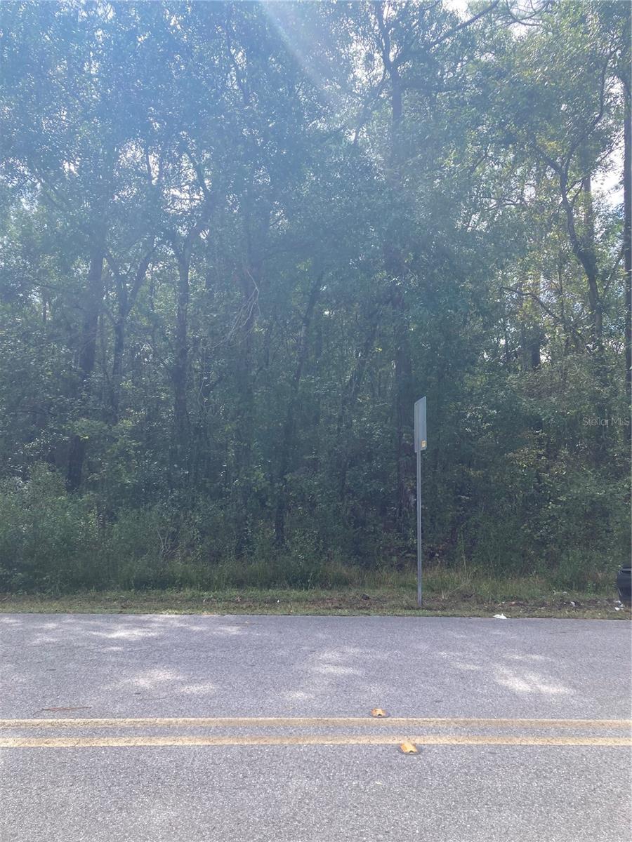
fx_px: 682
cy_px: 421
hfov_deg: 49.7
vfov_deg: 63.4
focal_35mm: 28
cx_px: 316
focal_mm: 3.99
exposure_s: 1/475
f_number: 1.8
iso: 20
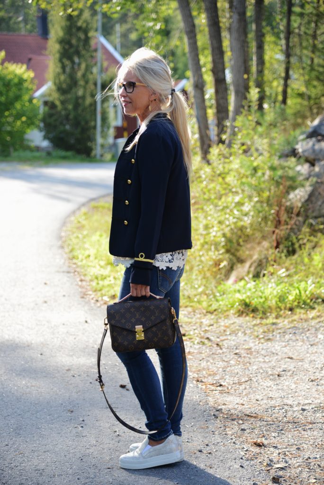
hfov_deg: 16.7
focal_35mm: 82
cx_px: 162
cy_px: 242
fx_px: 1105
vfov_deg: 24.7
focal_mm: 82
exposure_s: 1/1000
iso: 1000
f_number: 4
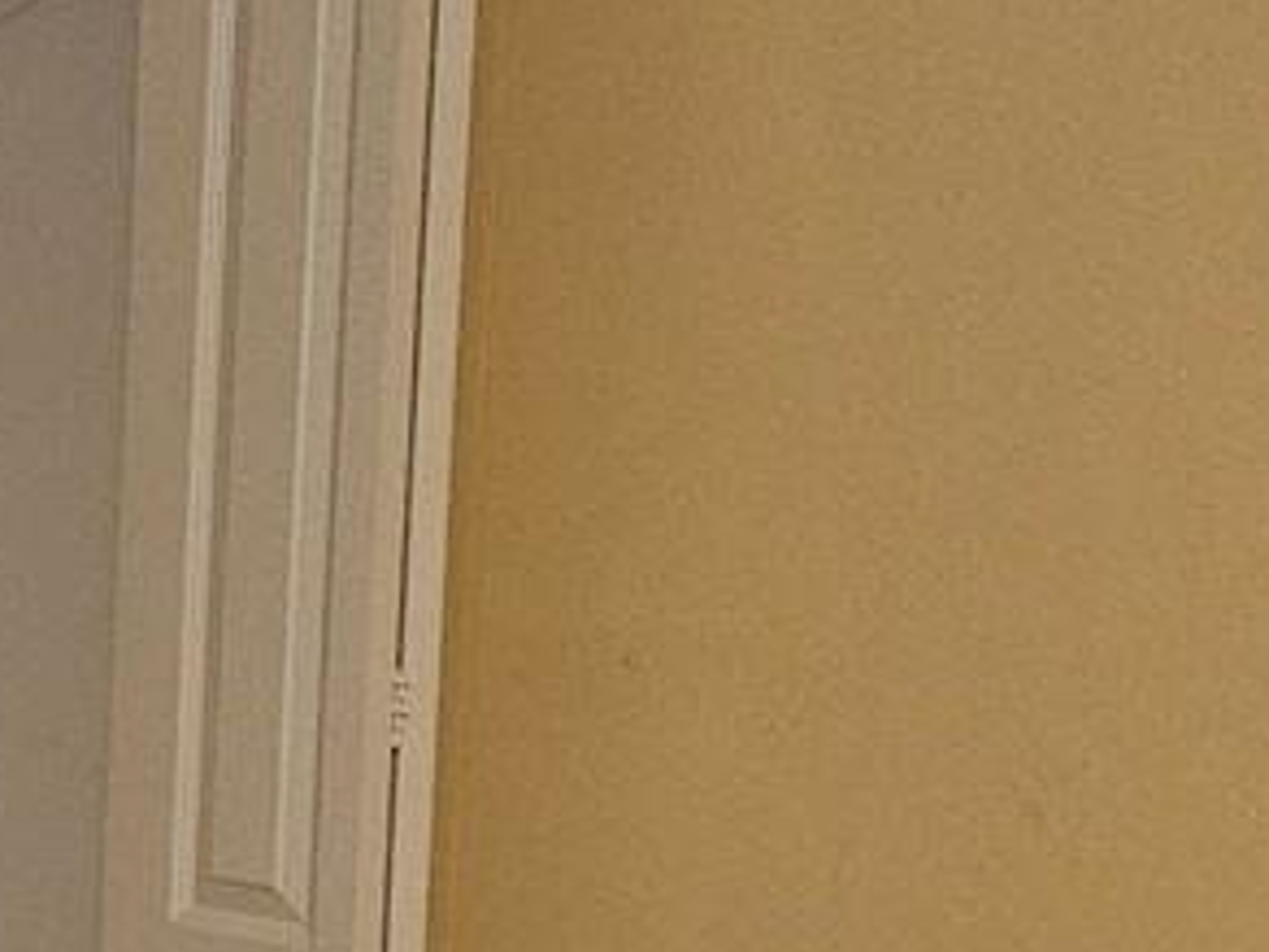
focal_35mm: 126
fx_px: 4619
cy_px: 1061
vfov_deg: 11.6
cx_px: -830
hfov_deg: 14.3
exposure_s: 1/40
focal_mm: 5.4
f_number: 1.8
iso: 100
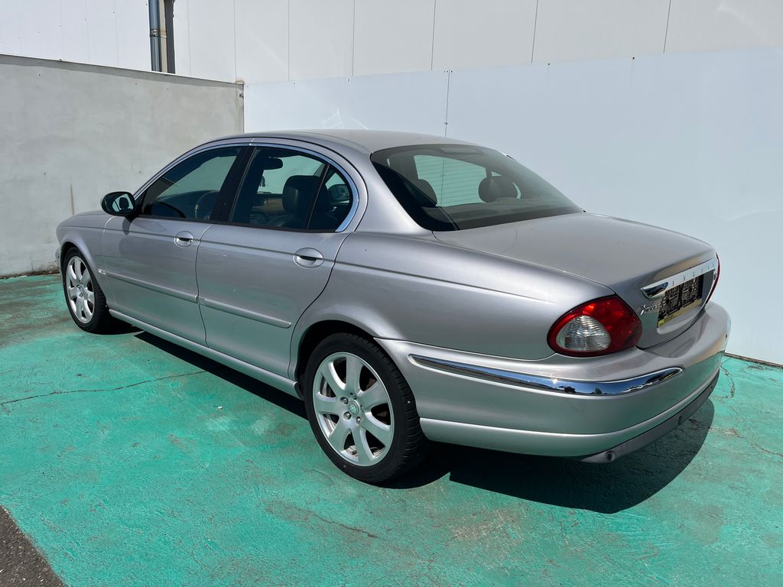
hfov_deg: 67.3
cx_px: 392
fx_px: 588
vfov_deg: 53.1
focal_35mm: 26
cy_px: 294
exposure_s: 1/9091
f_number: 1.6
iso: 50
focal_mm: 5.1
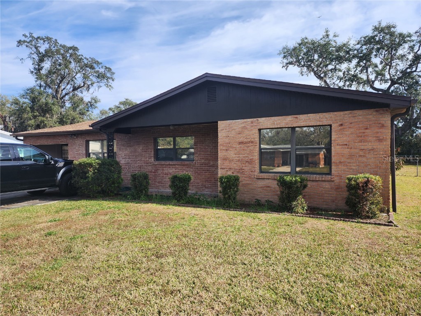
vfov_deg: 58.9
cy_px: 158
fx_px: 280
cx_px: 210
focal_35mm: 23
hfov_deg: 73.9
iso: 12
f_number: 1.8
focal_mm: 6.4
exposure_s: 1/825
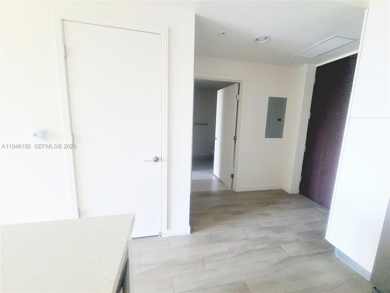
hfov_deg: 106.2
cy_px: 146
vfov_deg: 89.9
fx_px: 146
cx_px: 195
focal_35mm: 13
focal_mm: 2.2
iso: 400
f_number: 2.2
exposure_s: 1/60
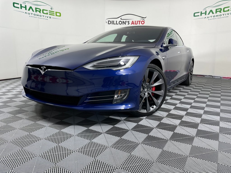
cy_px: 86
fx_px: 174
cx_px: 116
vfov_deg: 53.1
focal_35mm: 26
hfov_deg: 67.3
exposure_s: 1/120
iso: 40
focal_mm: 4.2
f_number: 1.6
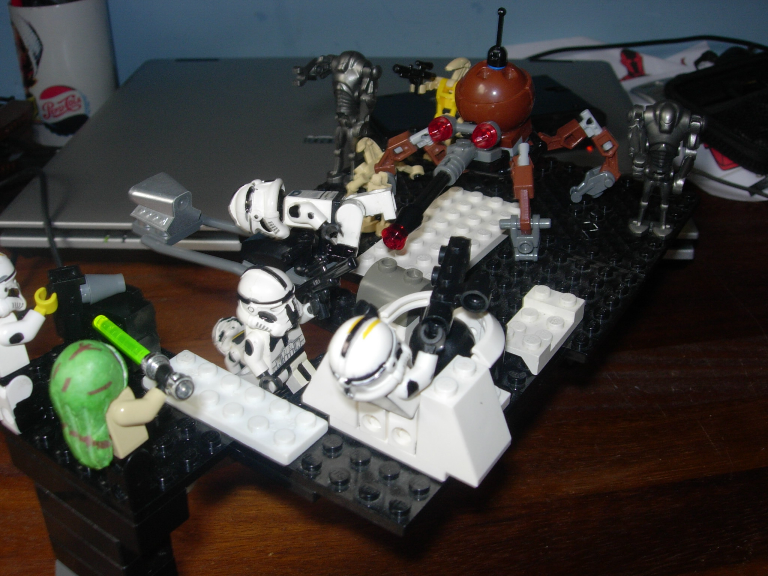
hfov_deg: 49.0
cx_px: 384
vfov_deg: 37.7
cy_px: 288
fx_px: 843
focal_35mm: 38
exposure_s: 1/32
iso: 79
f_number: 4.8
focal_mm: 7.8
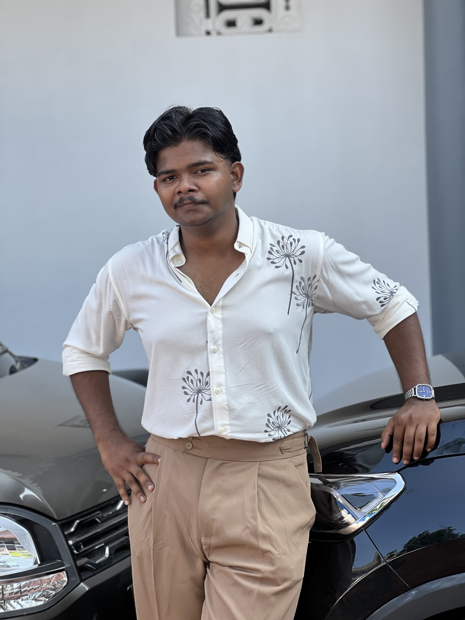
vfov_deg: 25.3
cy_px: 310
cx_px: 232
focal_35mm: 77
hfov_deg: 19.1
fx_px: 1379
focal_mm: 9
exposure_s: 1/121
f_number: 2.8
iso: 25
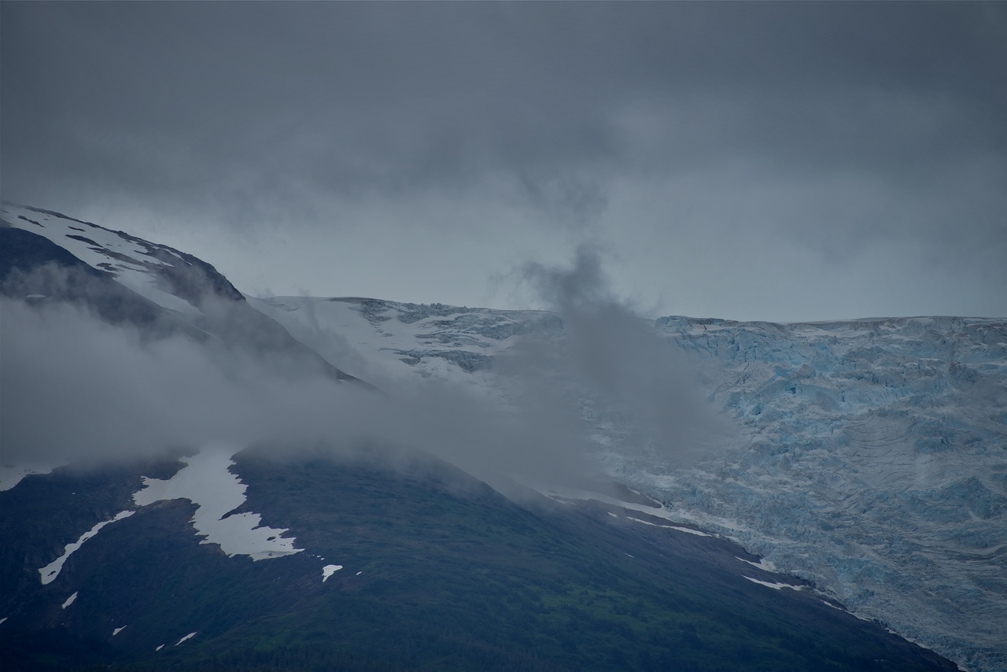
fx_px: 8393
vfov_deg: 4.6
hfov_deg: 6.9
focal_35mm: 300
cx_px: 504
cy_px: 336
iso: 100
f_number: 9
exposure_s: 1/640
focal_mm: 300
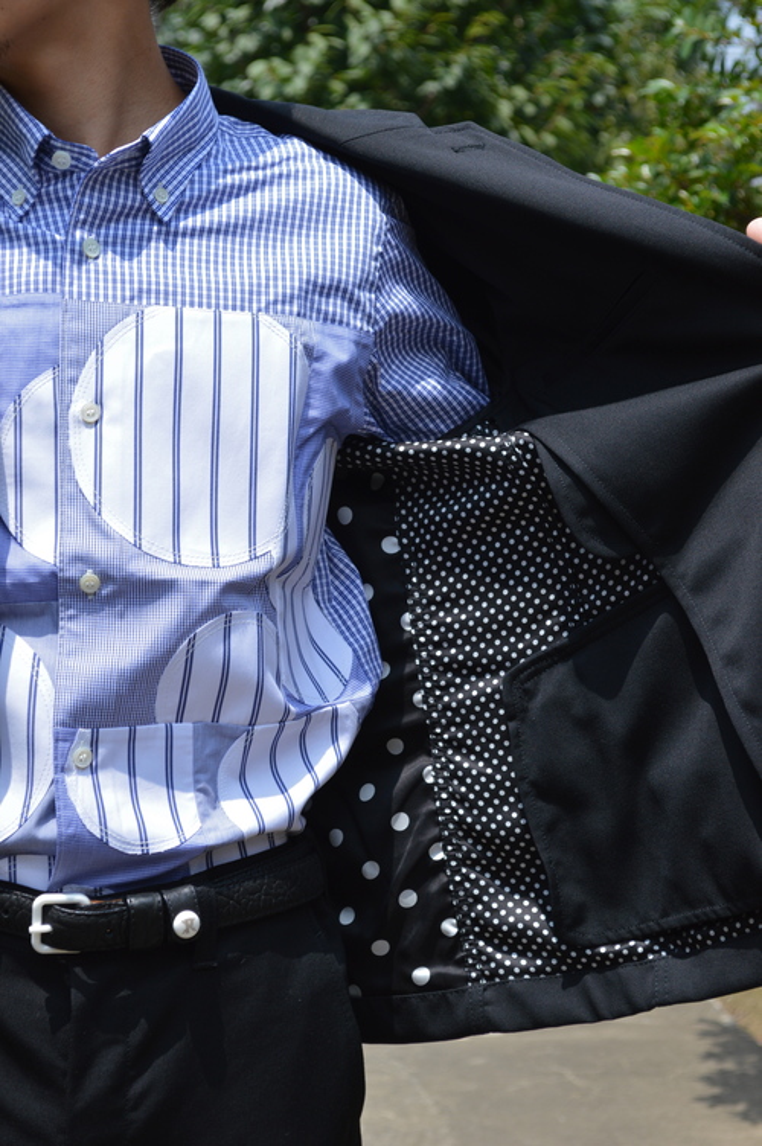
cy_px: 573
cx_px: 381
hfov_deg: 16.5
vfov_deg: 24.6
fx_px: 2624
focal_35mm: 82
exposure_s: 1/250
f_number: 7.1
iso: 100
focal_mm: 55
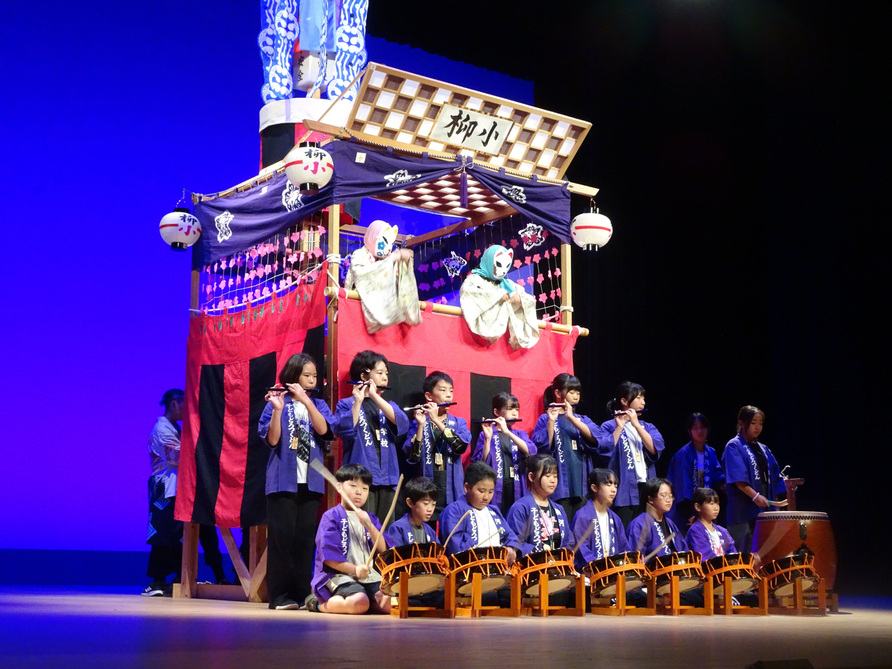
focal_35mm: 50
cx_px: 446
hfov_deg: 38.2
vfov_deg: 29.1
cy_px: 334
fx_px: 1288
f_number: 4.5
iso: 640
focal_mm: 8.51
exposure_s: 1/50
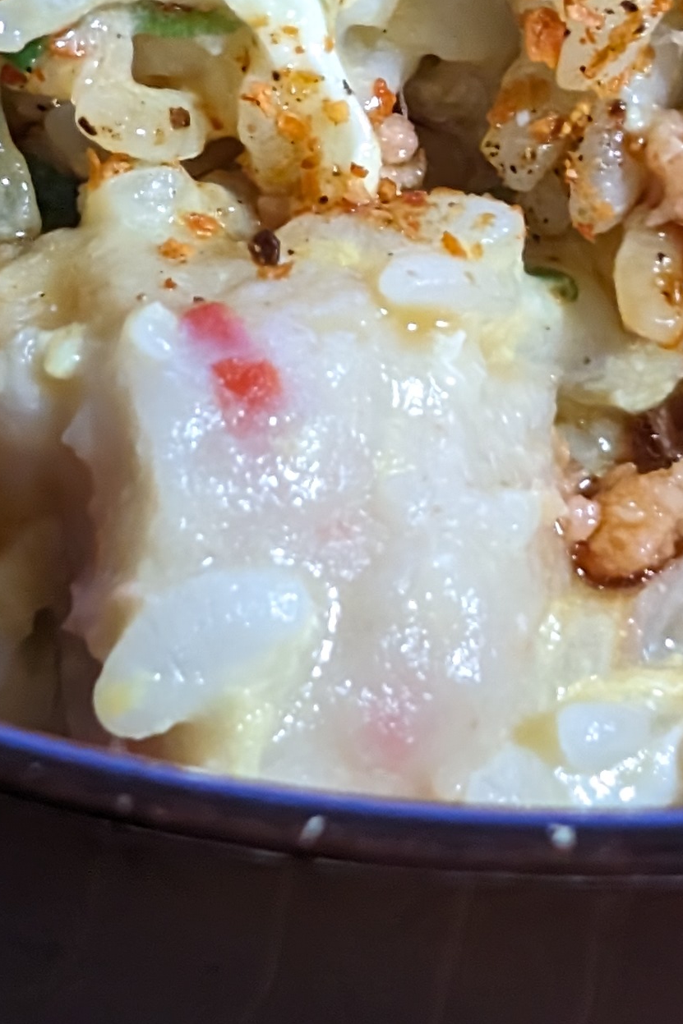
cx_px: 118
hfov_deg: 8.2
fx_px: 4753
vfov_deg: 12.0
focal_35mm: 167
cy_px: -189
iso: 486
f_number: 1.68
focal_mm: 6.9
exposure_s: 1/26.9
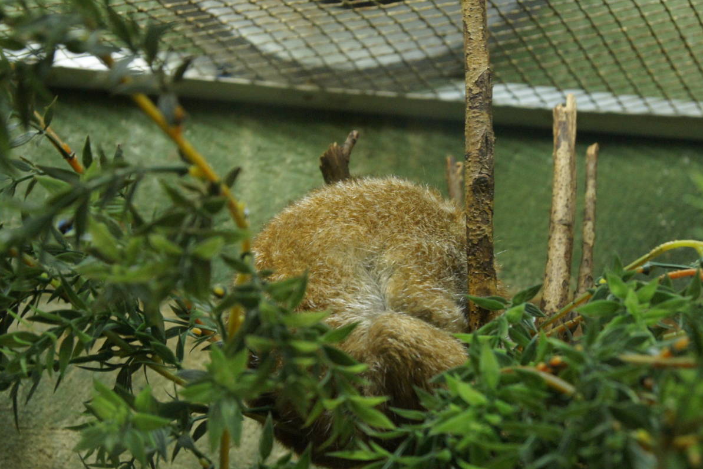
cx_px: 410
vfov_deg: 12.4
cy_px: 229
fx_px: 2161
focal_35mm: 111
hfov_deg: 18.5
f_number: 5.6
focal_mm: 55
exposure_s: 1/25
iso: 1600
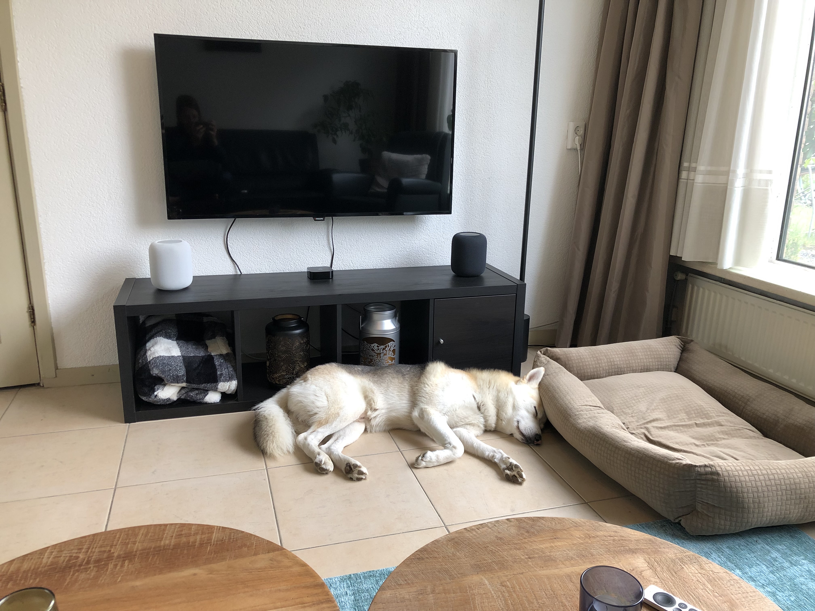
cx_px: 408
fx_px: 659
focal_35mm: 28
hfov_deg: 63.4
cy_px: 306
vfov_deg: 49.7
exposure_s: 1/33
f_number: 1.8
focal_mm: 3.99
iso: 32
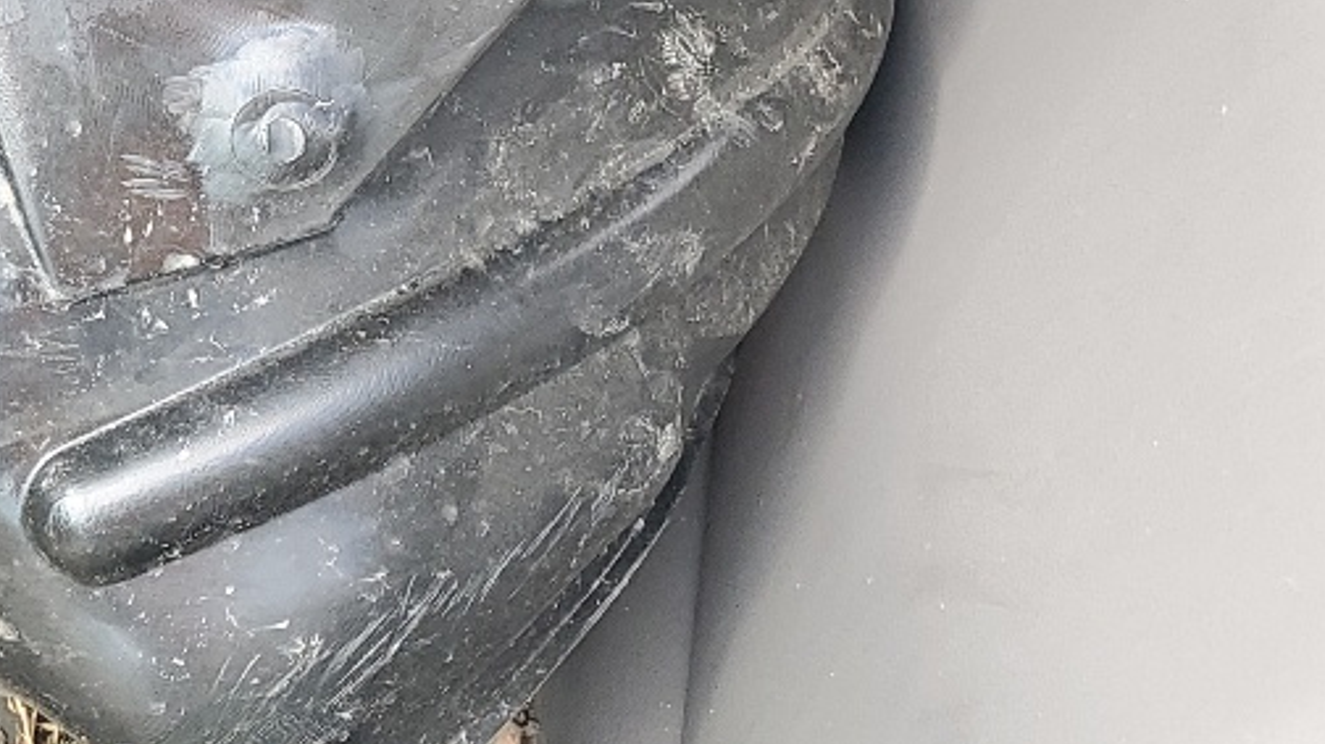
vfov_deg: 12.9
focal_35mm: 90
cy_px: -247
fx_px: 3161
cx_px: -365
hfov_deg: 21.5
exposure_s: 1/120
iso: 50
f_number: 1.5
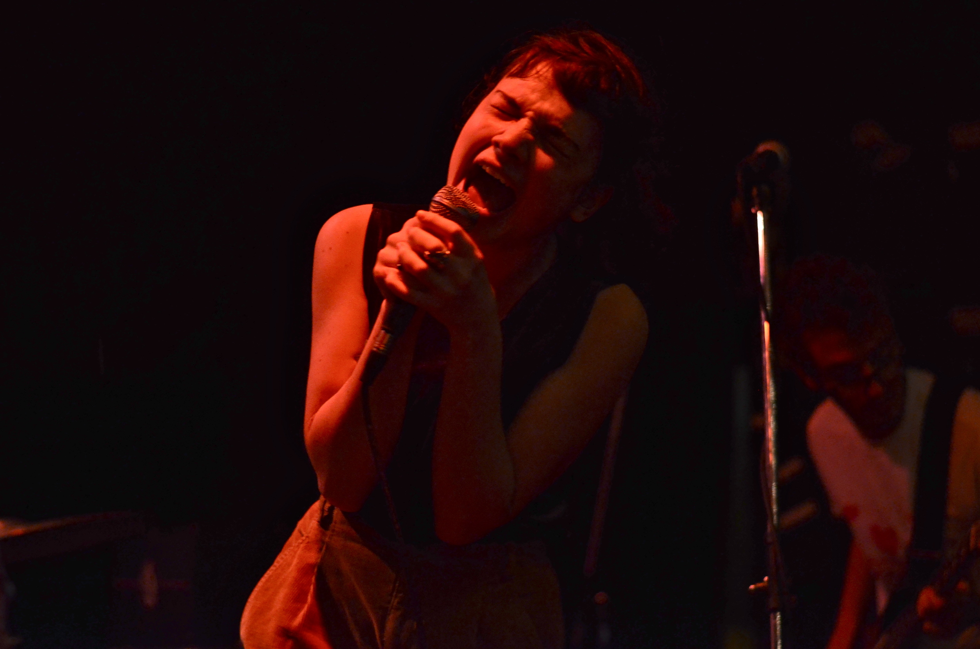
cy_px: 324
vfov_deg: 18.1
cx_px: 490
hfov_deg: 27.0
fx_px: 2037
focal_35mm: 75
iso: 1600
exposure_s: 1/100
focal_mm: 50
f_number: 2.2
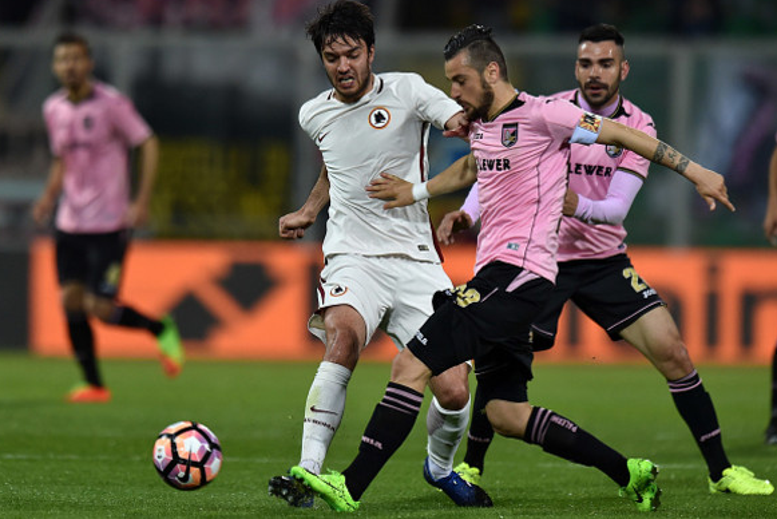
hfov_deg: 3.6
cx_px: 394
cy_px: 257
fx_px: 12222
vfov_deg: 2.4
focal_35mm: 566
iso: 1600
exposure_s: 1/1000
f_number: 4
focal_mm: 550
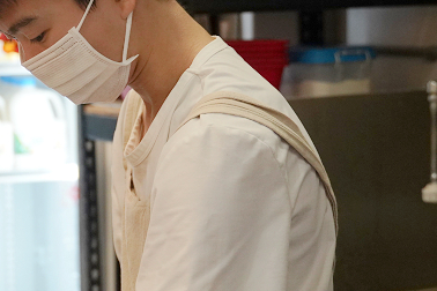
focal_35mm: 111
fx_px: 1347
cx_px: 44
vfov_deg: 12.3
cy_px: 248
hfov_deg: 18.1
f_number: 3.2
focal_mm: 35
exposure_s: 1/160
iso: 1600
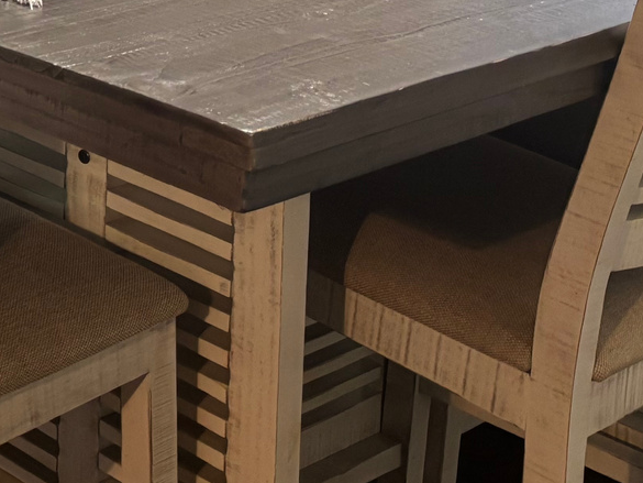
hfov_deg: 18.4
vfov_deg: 14.7
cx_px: -397
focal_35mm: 91
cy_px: -310
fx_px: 1691
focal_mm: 5.96
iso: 200
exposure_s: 1/60
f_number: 1.6
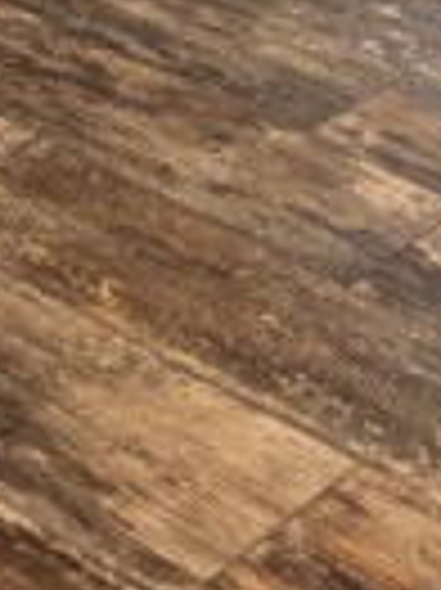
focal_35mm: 117
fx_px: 1991
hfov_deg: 11.9
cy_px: -311
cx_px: 724
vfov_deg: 15.5
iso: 160
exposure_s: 1/120
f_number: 1.78
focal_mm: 6.76
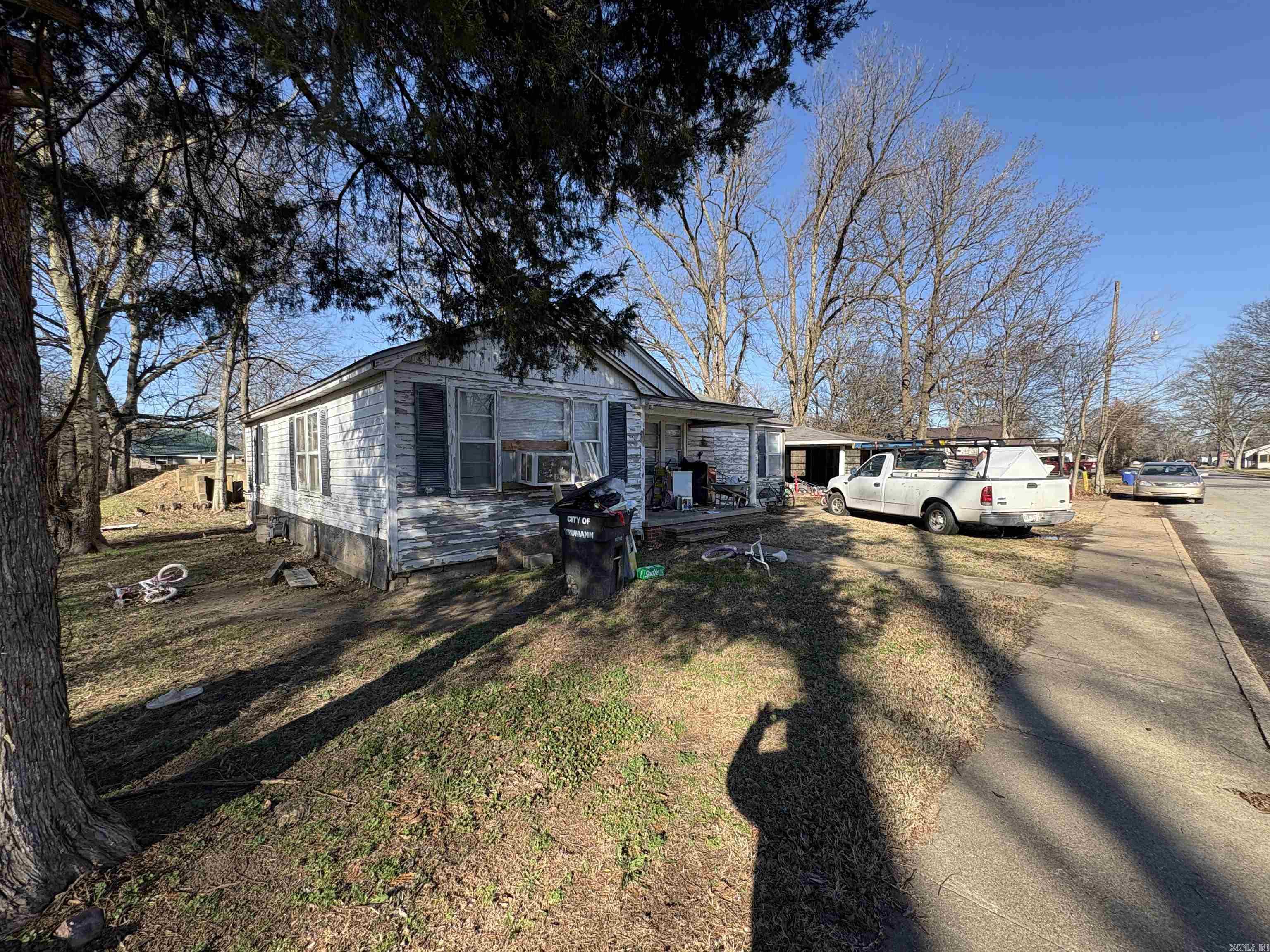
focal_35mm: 14
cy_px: 476
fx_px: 514
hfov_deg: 102.1
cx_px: 635
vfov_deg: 85.7
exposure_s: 1/652
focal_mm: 2.22
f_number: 2.2
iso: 50
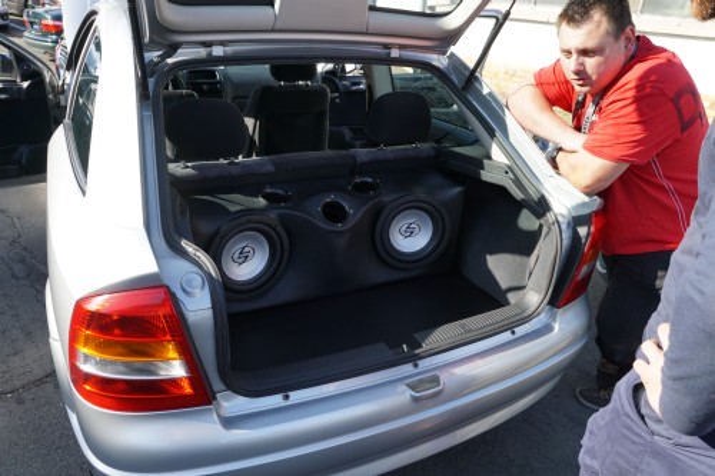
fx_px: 506
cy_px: 238
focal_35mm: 26
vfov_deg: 50.4
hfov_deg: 70.5
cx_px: 358
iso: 100
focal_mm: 17
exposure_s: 1/80
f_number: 6.3
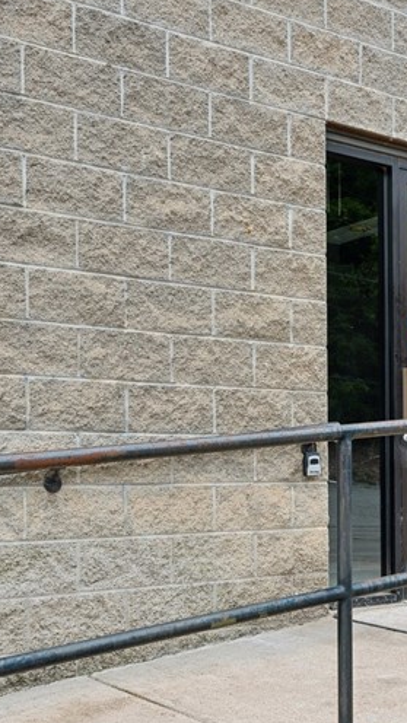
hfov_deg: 21.6
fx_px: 1055
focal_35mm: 55
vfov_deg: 37.5
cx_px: 325
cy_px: 474
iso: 50
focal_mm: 24
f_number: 11
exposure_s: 1/10
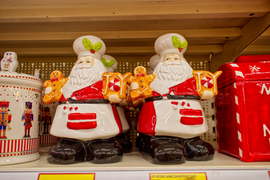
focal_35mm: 30
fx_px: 225
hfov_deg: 61.9
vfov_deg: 43.6
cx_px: 135
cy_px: 90
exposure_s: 1/100
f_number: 5
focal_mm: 20
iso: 400
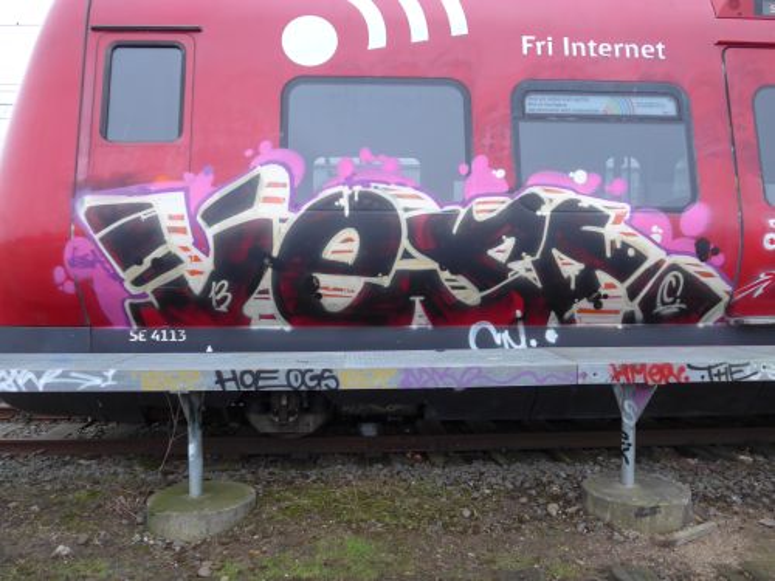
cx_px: 388
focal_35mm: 29
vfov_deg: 48.2
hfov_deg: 61.7
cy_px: 290
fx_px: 649
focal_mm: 6
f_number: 2
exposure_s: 1/60
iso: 250
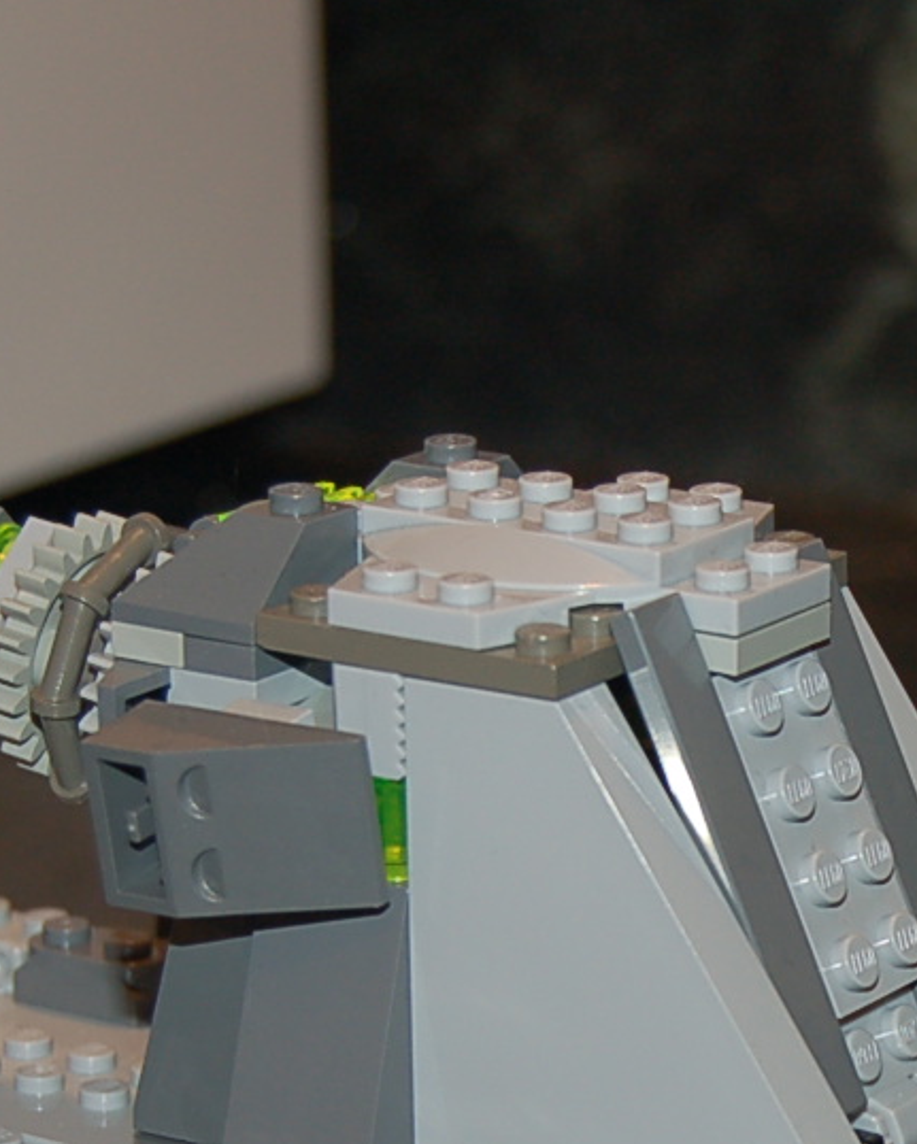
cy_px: 1014
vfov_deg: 11.6
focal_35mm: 165
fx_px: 5593
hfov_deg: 9.3
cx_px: 889
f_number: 5.3
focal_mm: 42
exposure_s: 1/60
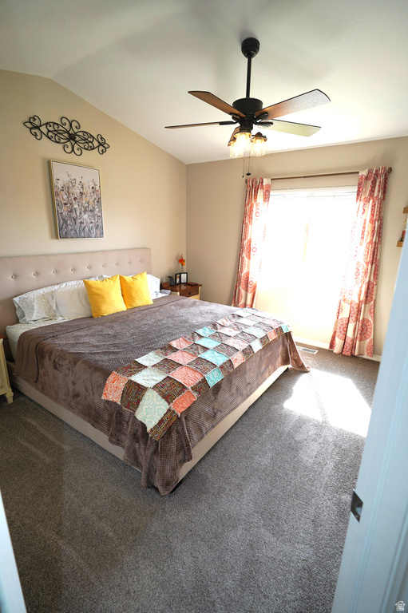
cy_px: 306
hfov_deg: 70.4
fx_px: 289
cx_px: 204
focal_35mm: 17
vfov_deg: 93.3
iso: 100
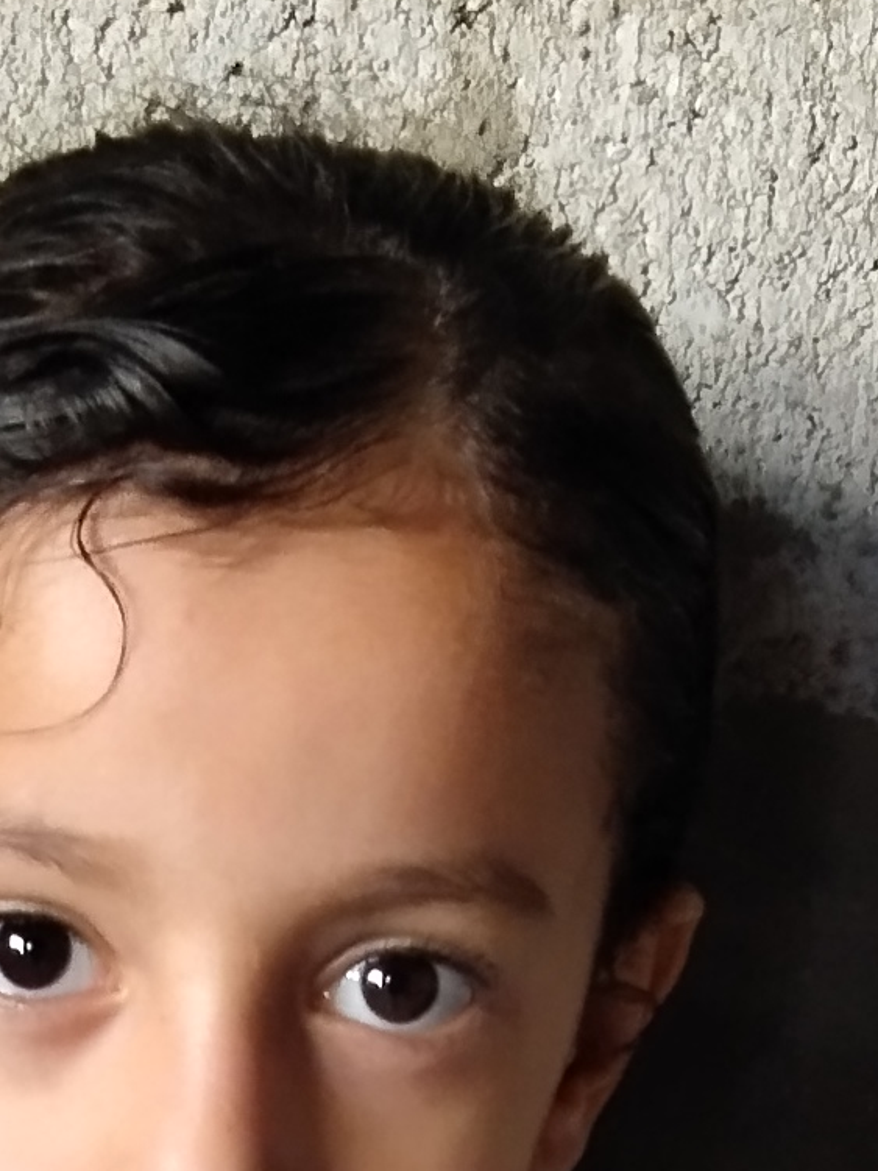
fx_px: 3823
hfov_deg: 13.0
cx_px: 187
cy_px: 1948
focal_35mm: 113
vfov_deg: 15.5
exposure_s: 1/60
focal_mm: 2.78
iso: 199
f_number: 2
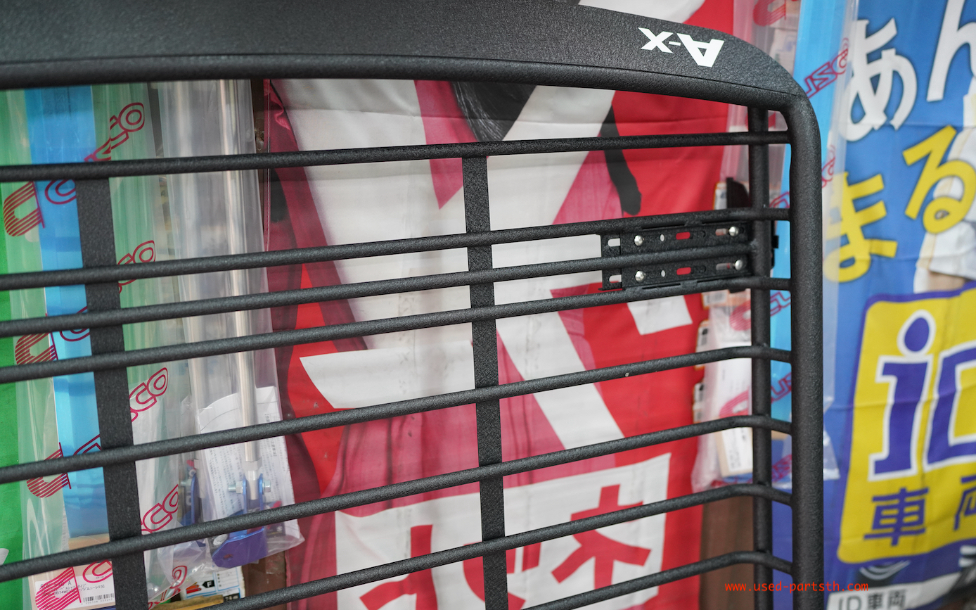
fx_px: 957
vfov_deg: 35.3
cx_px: 492
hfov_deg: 54.0
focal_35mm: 36
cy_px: 285
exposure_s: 1/400
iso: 1600
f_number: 2
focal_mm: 35
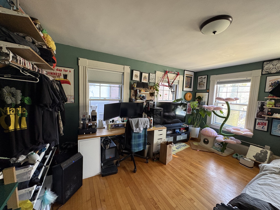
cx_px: 140
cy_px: 105
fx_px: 113
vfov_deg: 85.7
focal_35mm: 14
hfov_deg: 102.1
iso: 500
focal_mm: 2.22
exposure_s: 1/60
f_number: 2.2
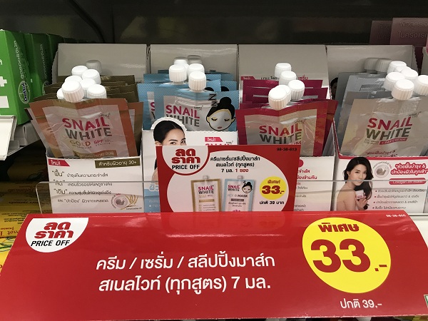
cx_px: 214
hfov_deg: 63.4
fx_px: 346
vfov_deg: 49.7
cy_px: 160
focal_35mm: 28
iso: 32
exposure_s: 1/33
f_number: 1.8
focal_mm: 3.99
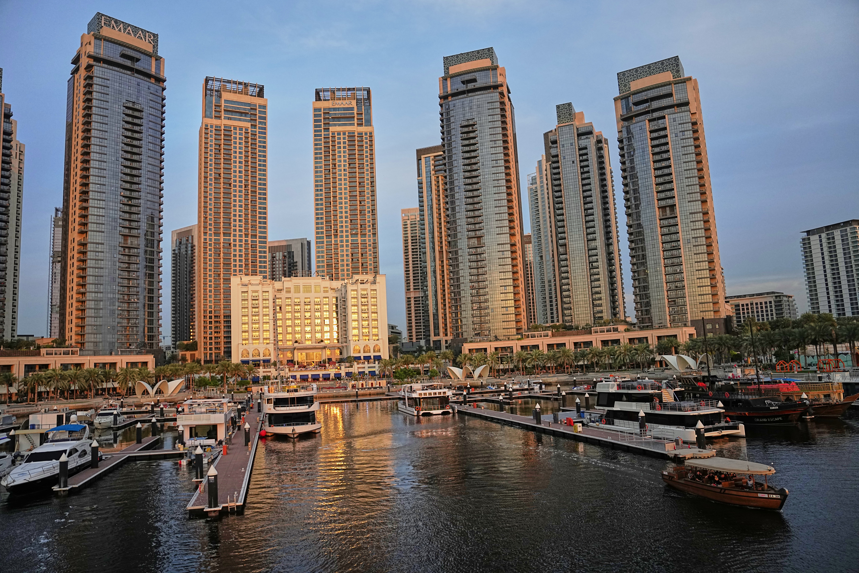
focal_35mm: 24
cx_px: 430
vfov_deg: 53.1
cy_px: 286
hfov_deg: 73.7
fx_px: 573
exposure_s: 1/2000
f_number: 2.8
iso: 640
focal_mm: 24
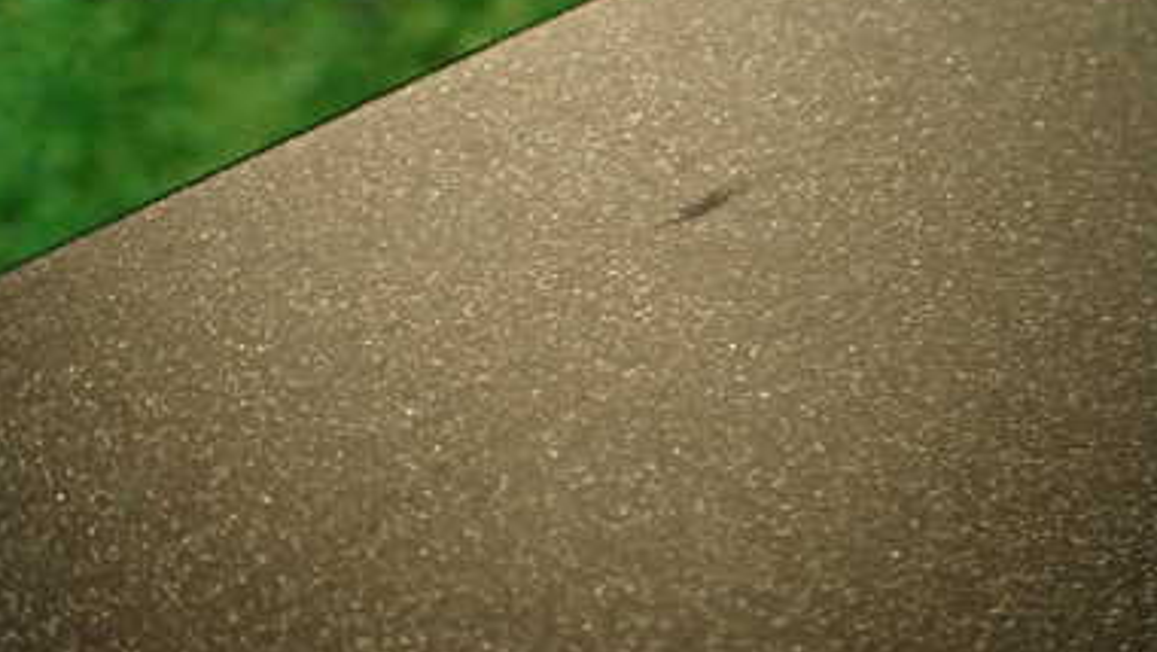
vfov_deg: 21.8
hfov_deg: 37.7
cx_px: 691
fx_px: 1688
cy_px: 250
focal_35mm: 55
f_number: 2.4
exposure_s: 1/30
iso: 250
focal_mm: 5.79
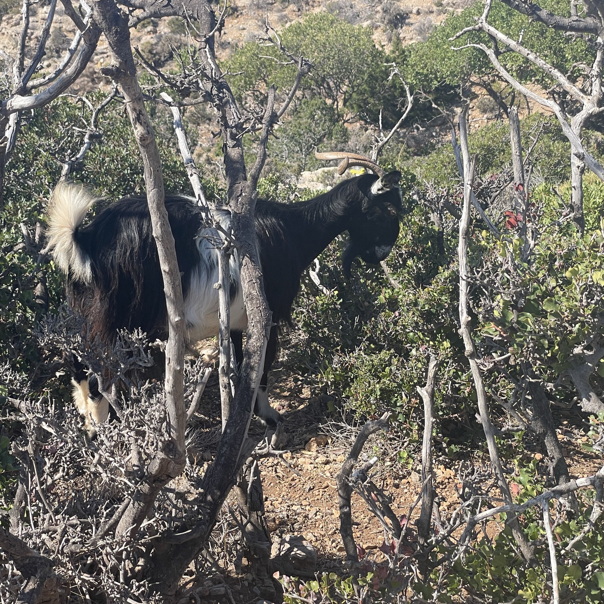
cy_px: 301
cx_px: 236
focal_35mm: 62
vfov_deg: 27.7
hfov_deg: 27.6
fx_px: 1224
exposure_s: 1/685
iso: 25
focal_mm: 6
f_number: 2
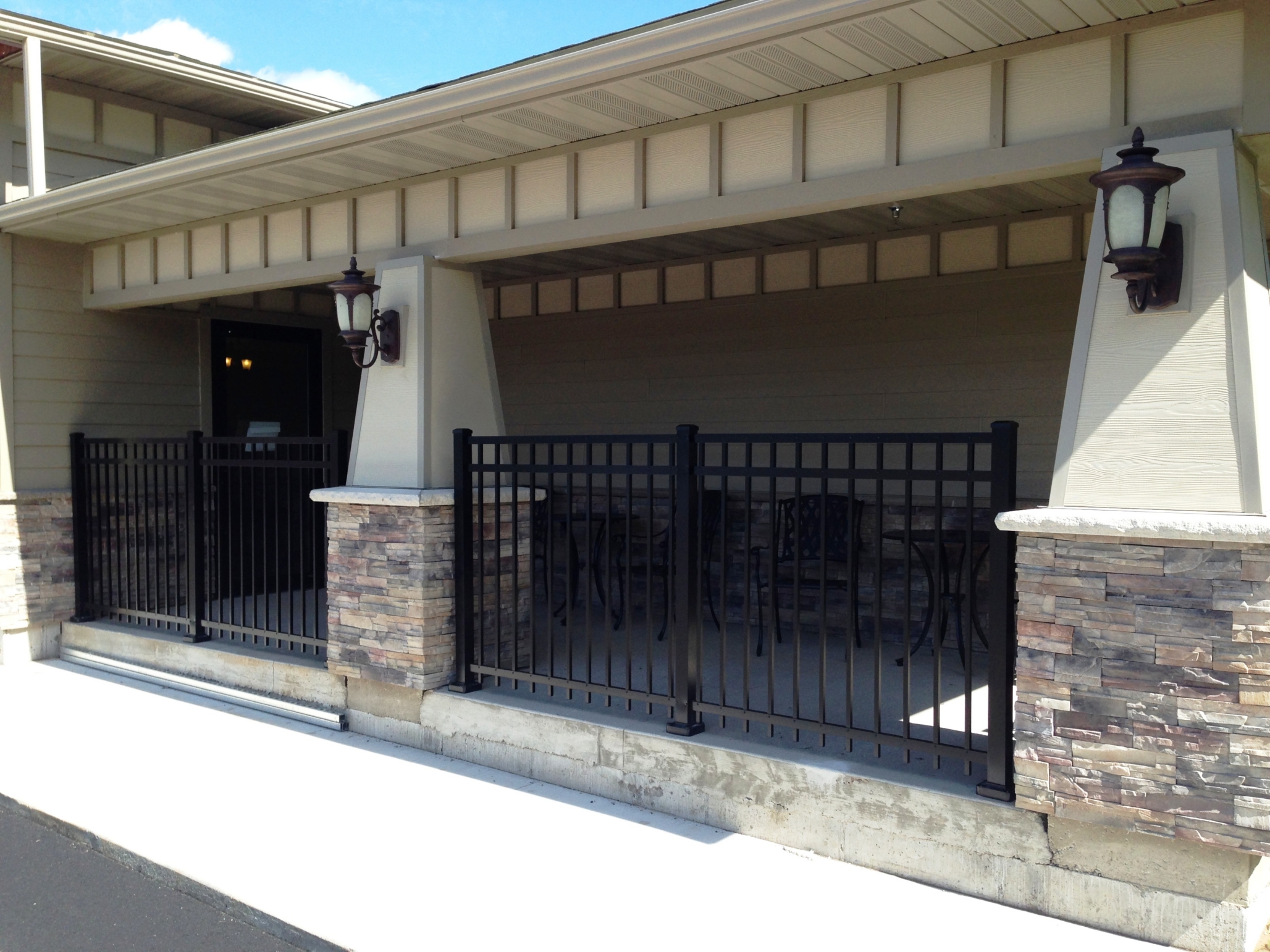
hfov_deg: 55.4
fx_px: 1211
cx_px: 635
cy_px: 476
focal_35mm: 33
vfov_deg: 42.9
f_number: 2.4
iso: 50
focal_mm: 4.12
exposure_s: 1/733
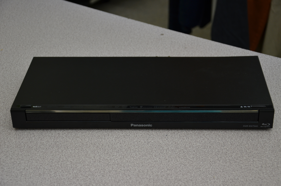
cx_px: 140
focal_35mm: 72
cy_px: 93
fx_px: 561
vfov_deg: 18.8
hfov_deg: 28.1
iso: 400
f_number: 4.8
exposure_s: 1/100
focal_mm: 48
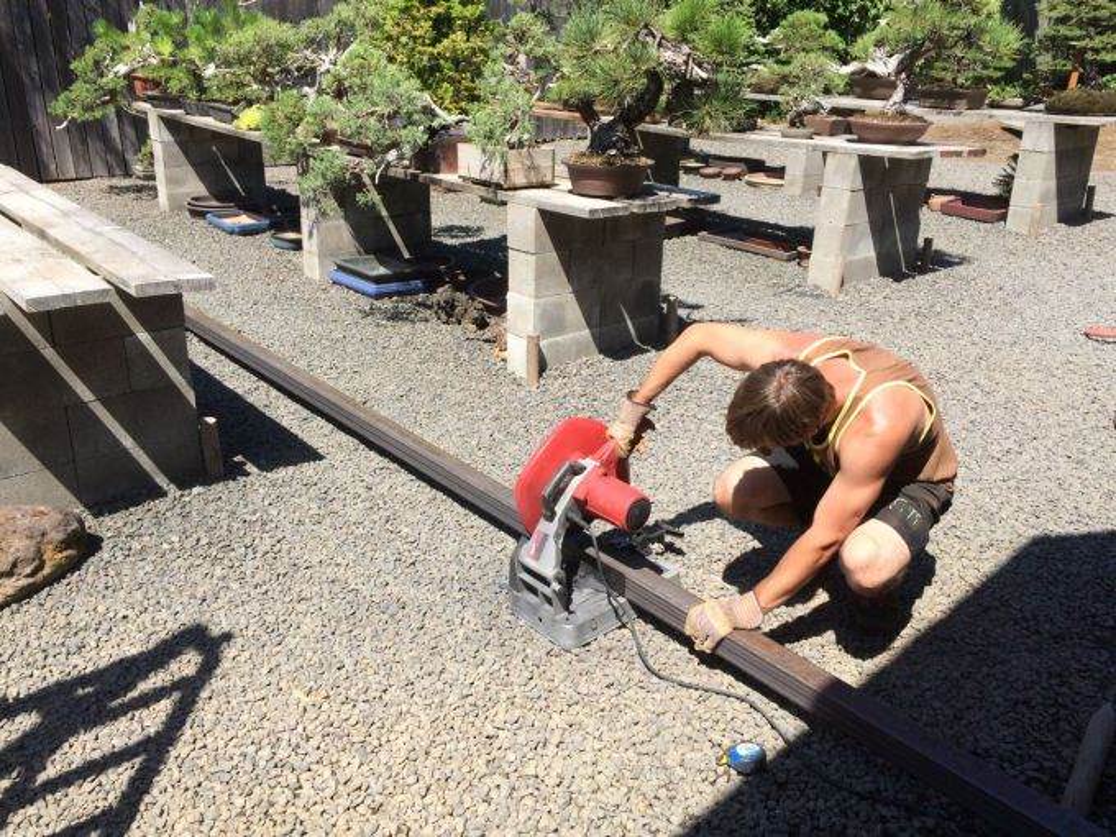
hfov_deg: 61.7
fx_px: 935
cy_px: 418
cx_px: 558
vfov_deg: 48.2
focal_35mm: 29
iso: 32
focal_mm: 4.15
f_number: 2.2
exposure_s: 1/1414
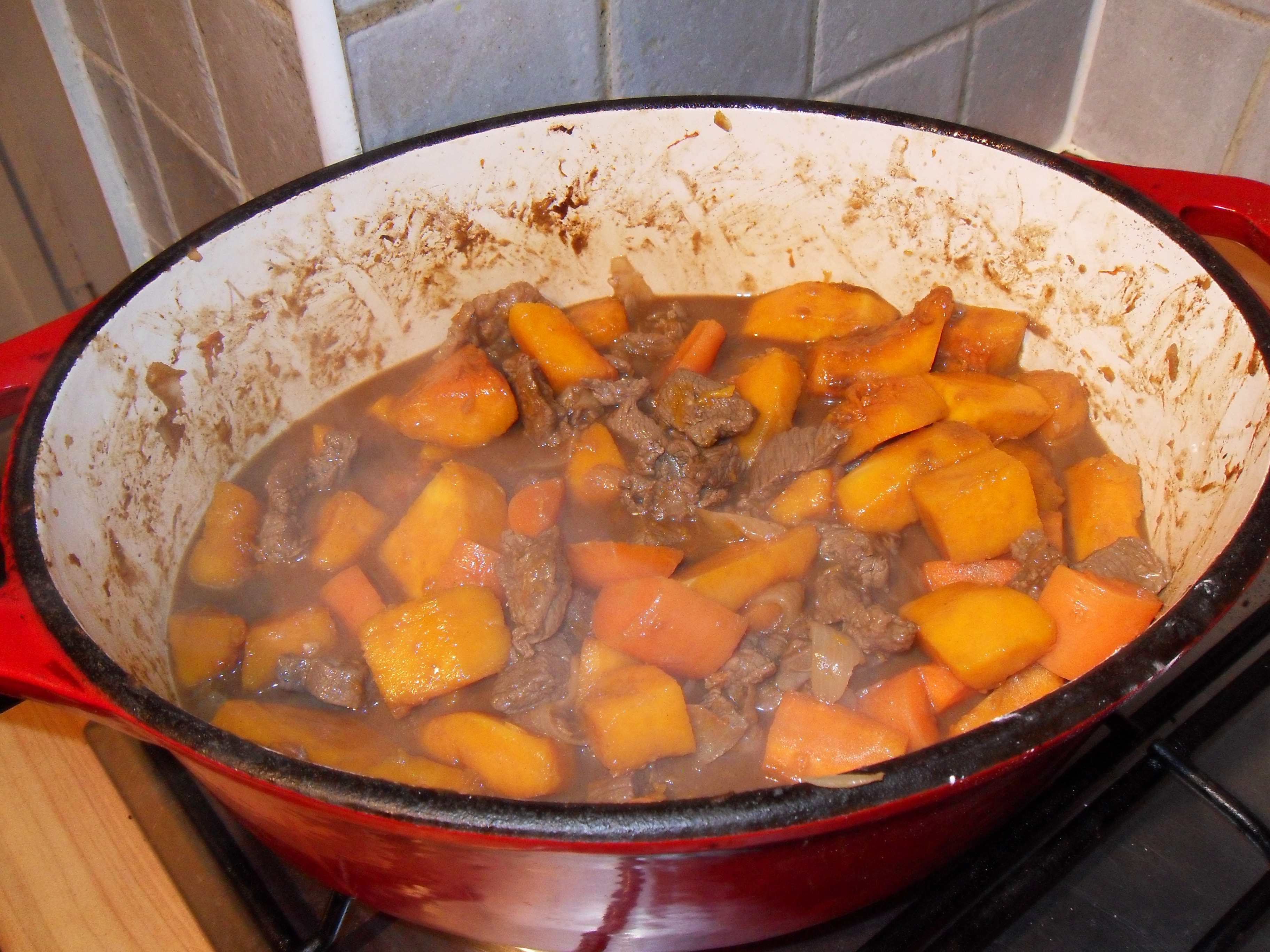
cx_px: 635
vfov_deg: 40.7
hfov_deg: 52.6
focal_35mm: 35
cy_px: 476
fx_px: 1284
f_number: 3.5
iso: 400
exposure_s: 1/45
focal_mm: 6.3
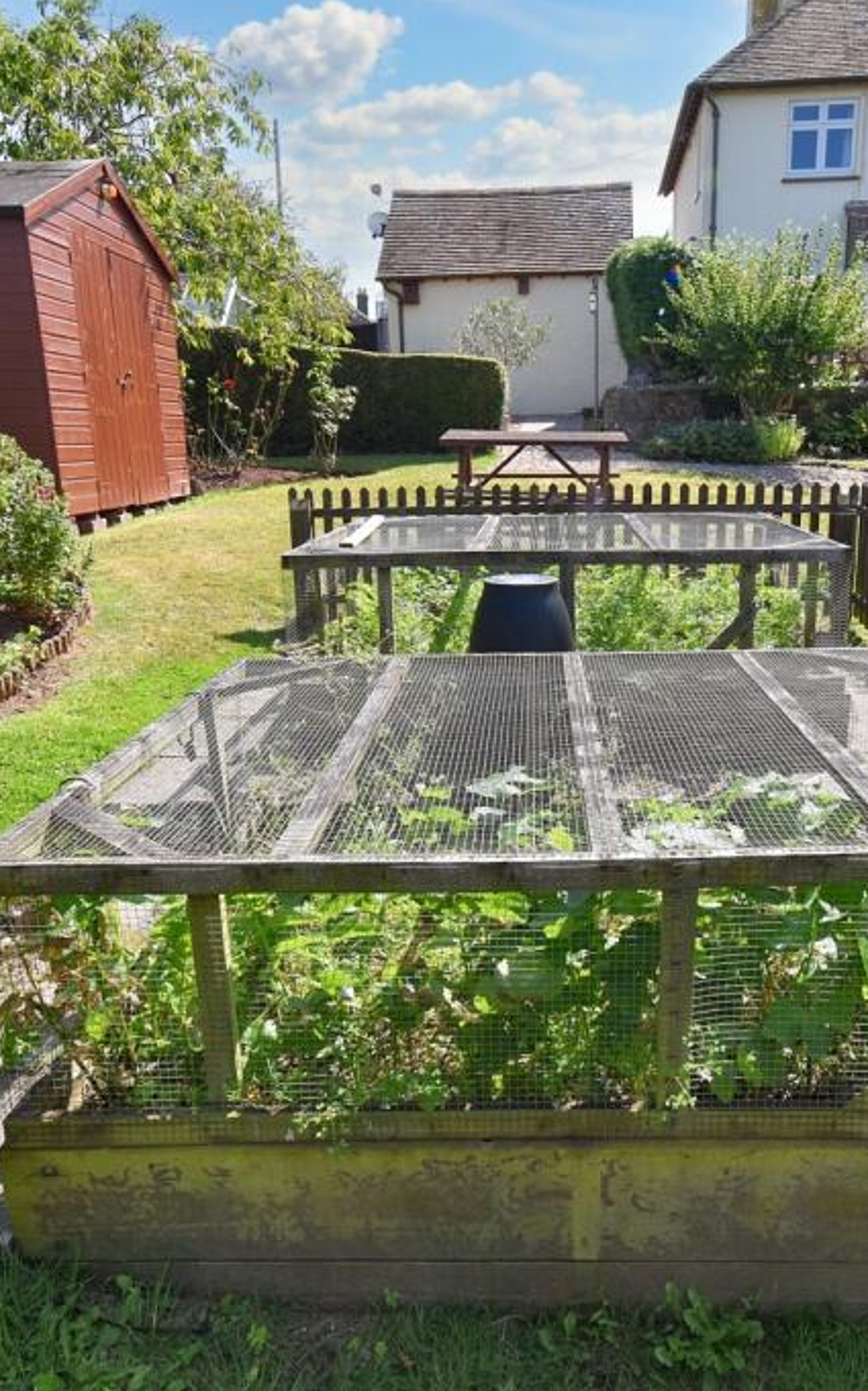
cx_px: 519
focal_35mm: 23
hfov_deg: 52.6
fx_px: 871
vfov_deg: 77.2
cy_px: 696
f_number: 8
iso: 200
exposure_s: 1/250
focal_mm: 10
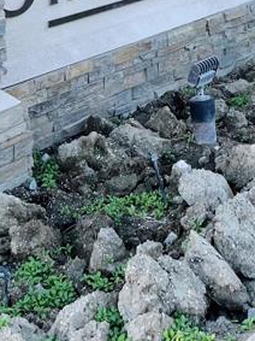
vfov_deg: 19.5
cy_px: -83
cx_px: 215
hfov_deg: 15.6
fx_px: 924
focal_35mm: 94
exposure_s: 1/808
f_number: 1.5
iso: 50
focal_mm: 5.7
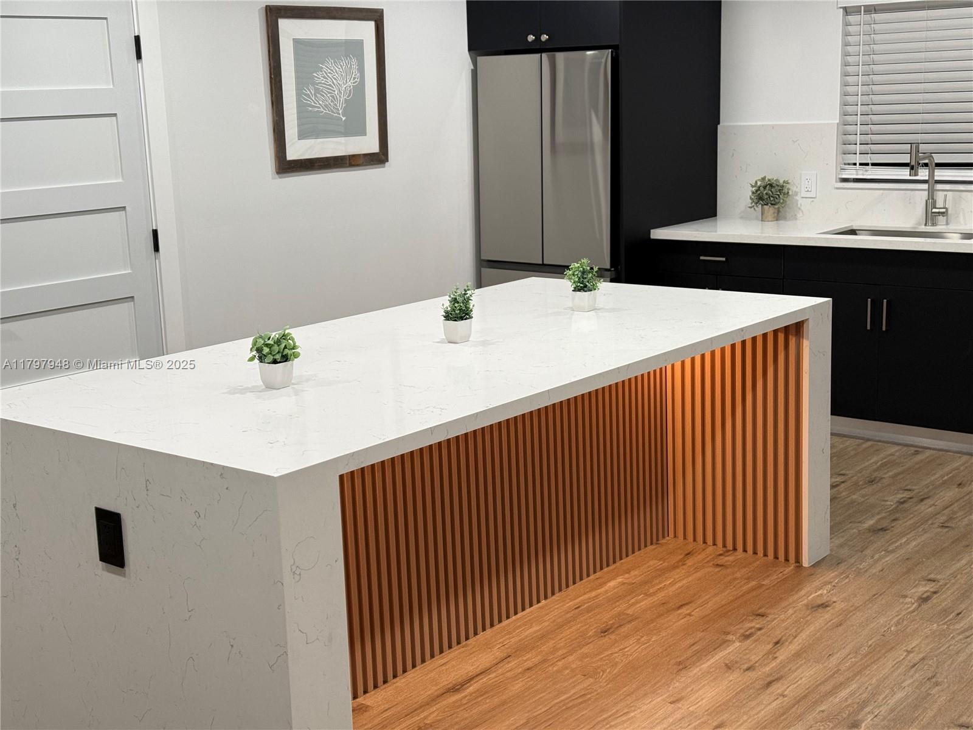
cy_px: 365
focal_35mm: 48
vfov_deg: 30.3
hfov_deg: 39.7
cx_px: 486
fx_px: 1349
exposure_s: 1/60
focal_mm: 6.76
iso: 100
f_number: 1.78
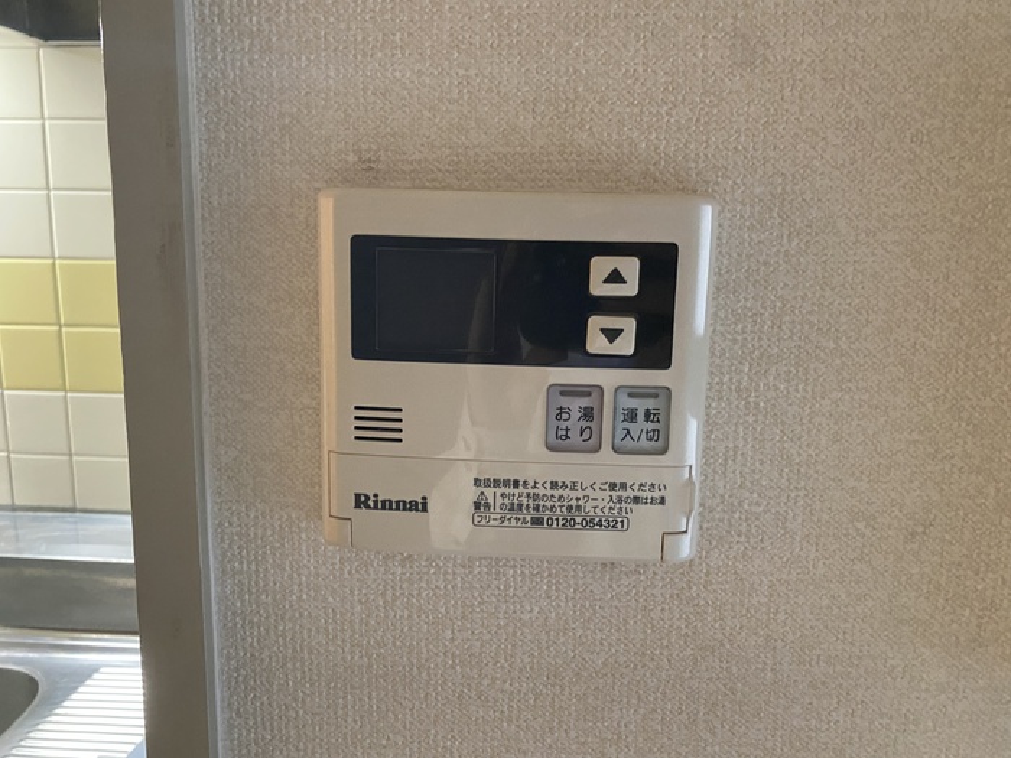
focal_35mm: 26
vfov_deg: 53.1
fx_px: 759
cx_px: 506
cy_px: 379
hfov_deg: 67.3
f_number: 1.8
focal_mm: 4.25
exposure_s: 1/30
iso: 800
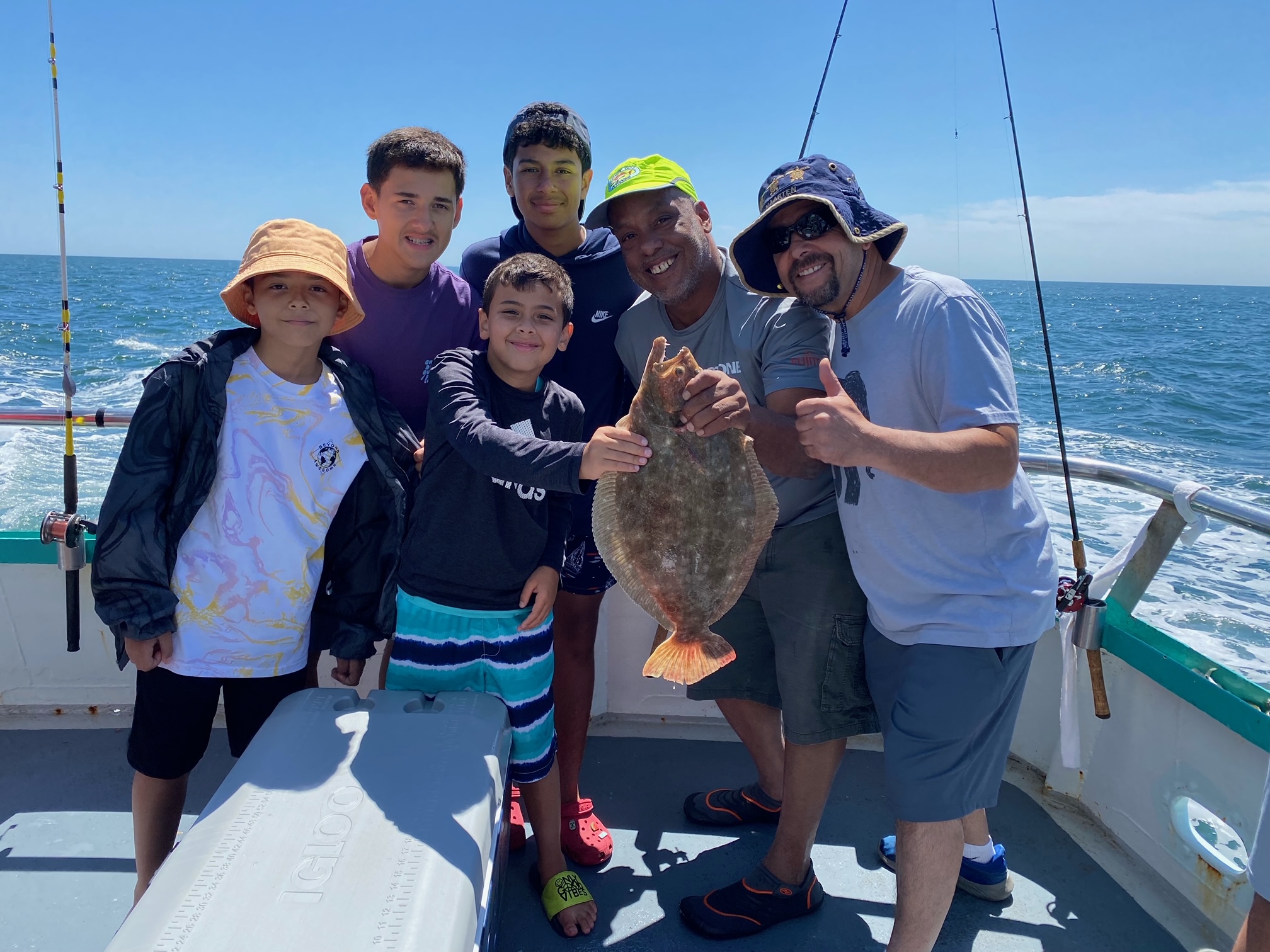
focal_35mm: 26
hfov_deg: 67.3
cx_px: 635
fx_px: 954
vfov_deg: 53.1
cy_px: 476
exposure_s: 1/1866
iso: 32
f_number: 1.8
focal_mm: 4.25
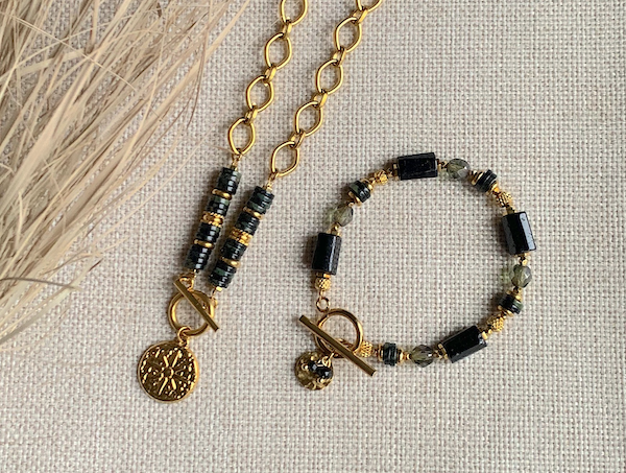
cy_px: 236
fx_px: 471
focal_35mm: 26
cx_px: 313
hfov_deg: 67.2
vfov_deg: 53.3
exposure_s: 1/103
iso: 100
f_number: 1.8
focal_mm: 4.25
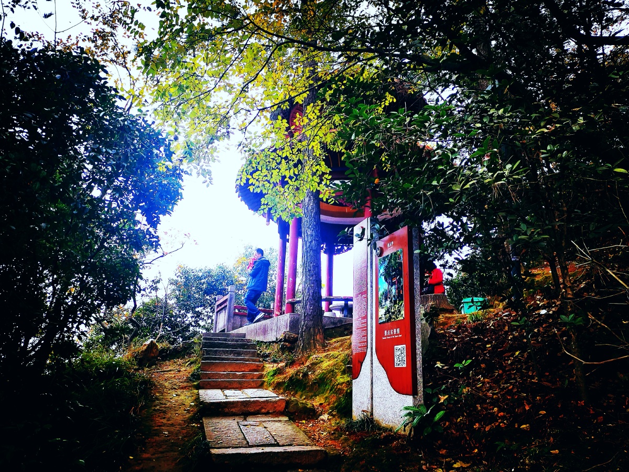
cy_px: 236
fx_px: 491
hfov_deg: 65.3
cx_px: 314
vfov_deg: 51.4
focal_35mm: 27
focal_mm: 4.75
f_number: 1.8
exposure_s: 1/100
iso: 50
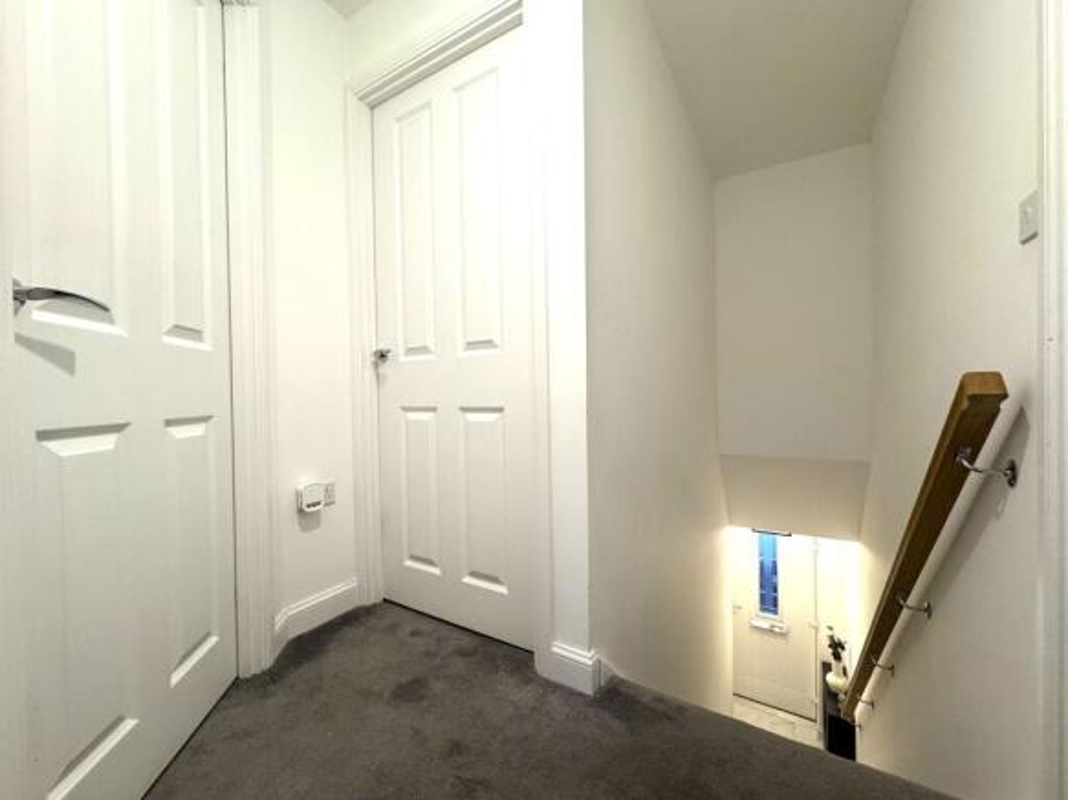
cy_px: 400
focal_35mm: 14
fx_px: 432
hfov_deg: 102.1
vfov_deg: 85.7
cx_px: 534
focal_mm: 2.22
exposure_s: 1/100
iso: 200
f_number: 2.2
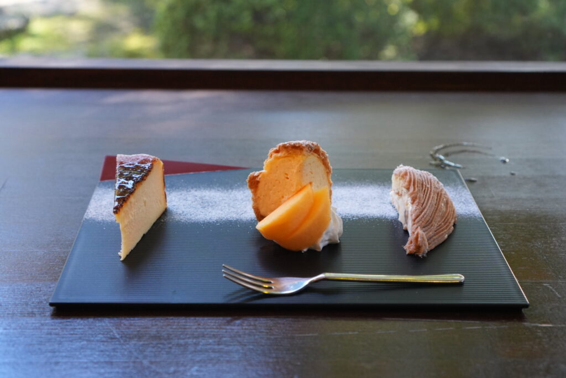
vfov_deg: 25.8
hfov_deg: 37.8
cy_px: 189
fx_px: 826
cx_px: 283
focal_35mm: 52
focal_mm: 35
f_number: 4.5
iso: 1600
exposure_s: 1/160
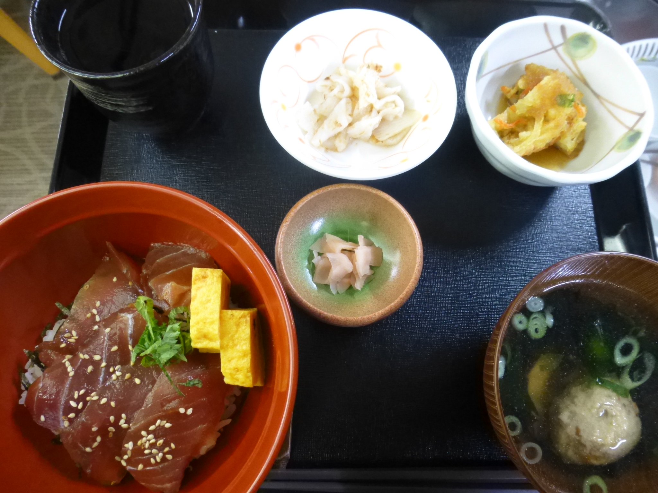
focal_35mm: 25
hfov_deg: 69.4
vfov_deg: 54.9
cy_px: 246
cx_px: 329
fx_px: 475
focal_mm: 4.5
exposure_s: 1/30
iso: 800
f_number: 3.1
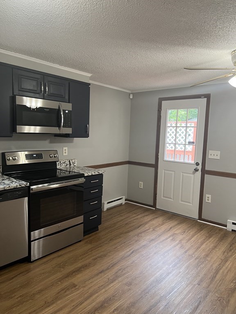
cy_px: 157
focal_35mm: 26
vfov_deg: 67.3
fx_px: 236
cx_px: 118
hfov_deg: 53.1
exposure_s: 1/60
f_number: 1.5
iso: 160
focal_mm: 5.7
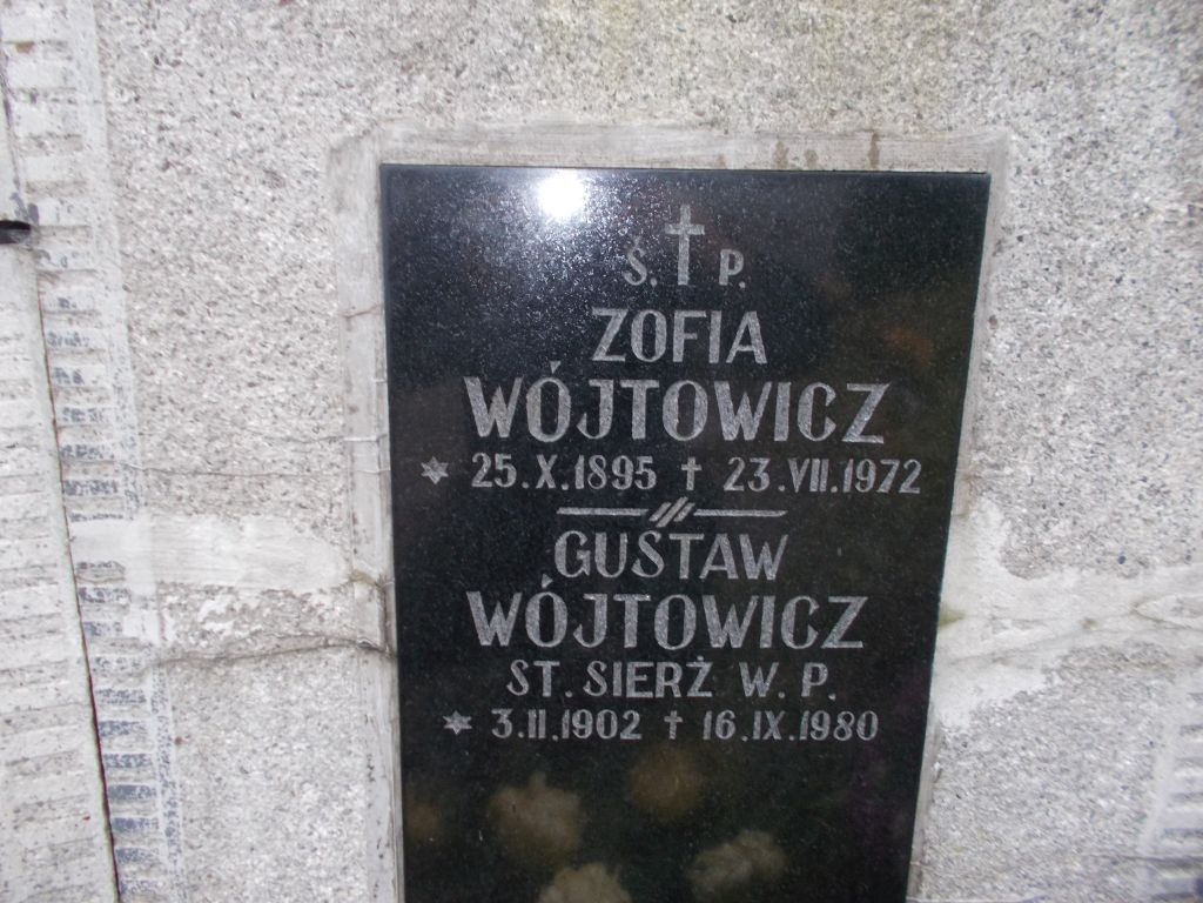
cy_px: 452
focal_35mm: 26
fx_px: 904
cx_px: 602
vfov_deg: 53.1
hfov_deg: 67.3
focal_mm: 4.6
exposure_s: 1/25
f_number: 3.2
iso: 200
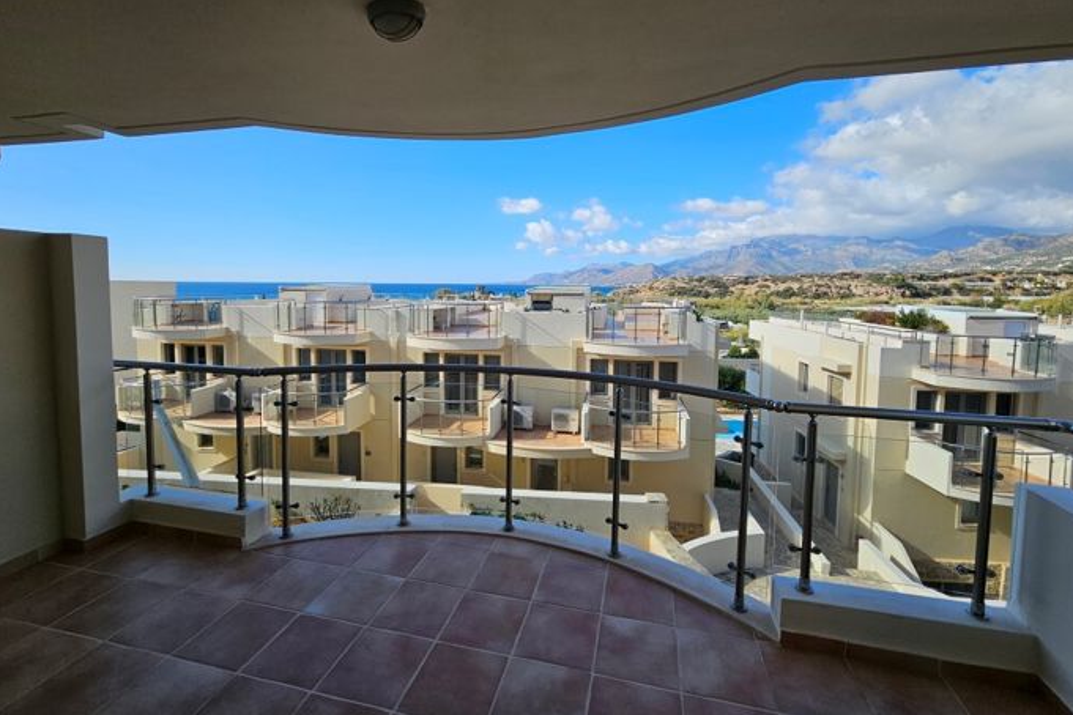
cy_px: 312
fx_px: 417
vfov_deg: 80.8
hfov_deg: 104.2
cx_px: 552
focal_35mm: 14
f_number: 2.2
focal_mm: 2.2
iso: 50
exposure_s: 1/1663
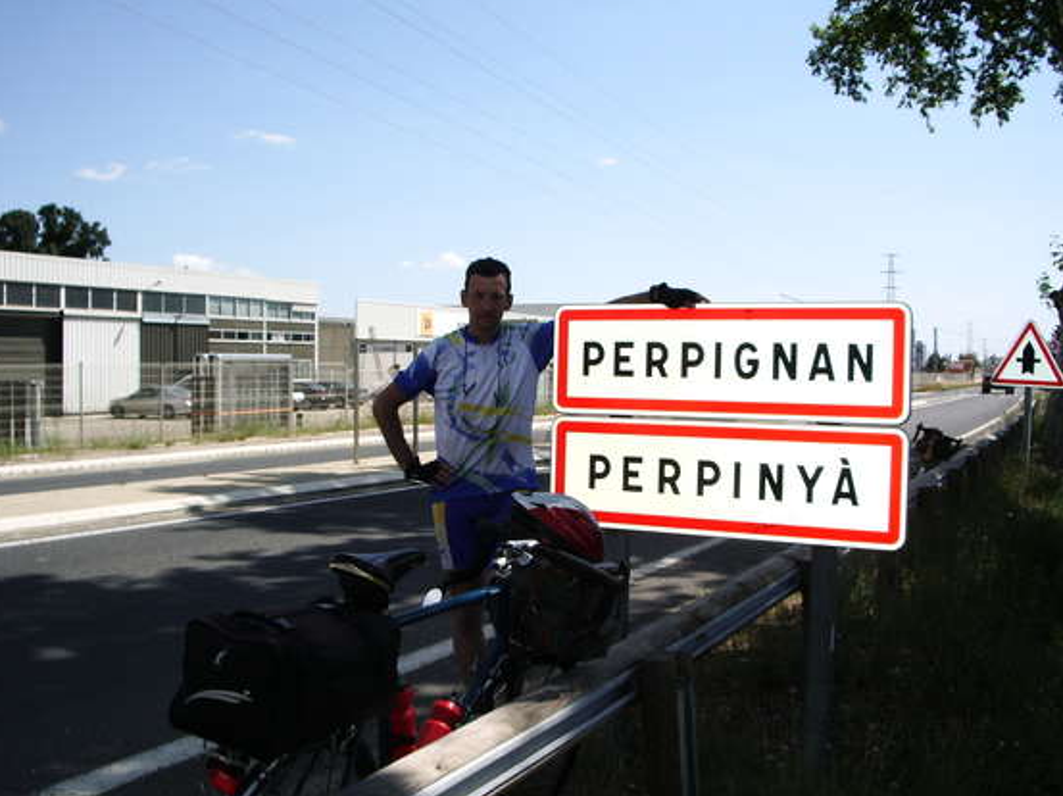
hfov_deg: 49.0
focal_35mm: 38
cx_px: 534
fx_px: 1166
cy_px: 417
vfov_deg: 37.7
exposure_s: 1/500
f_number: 4.3
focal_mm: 5.8
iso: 50
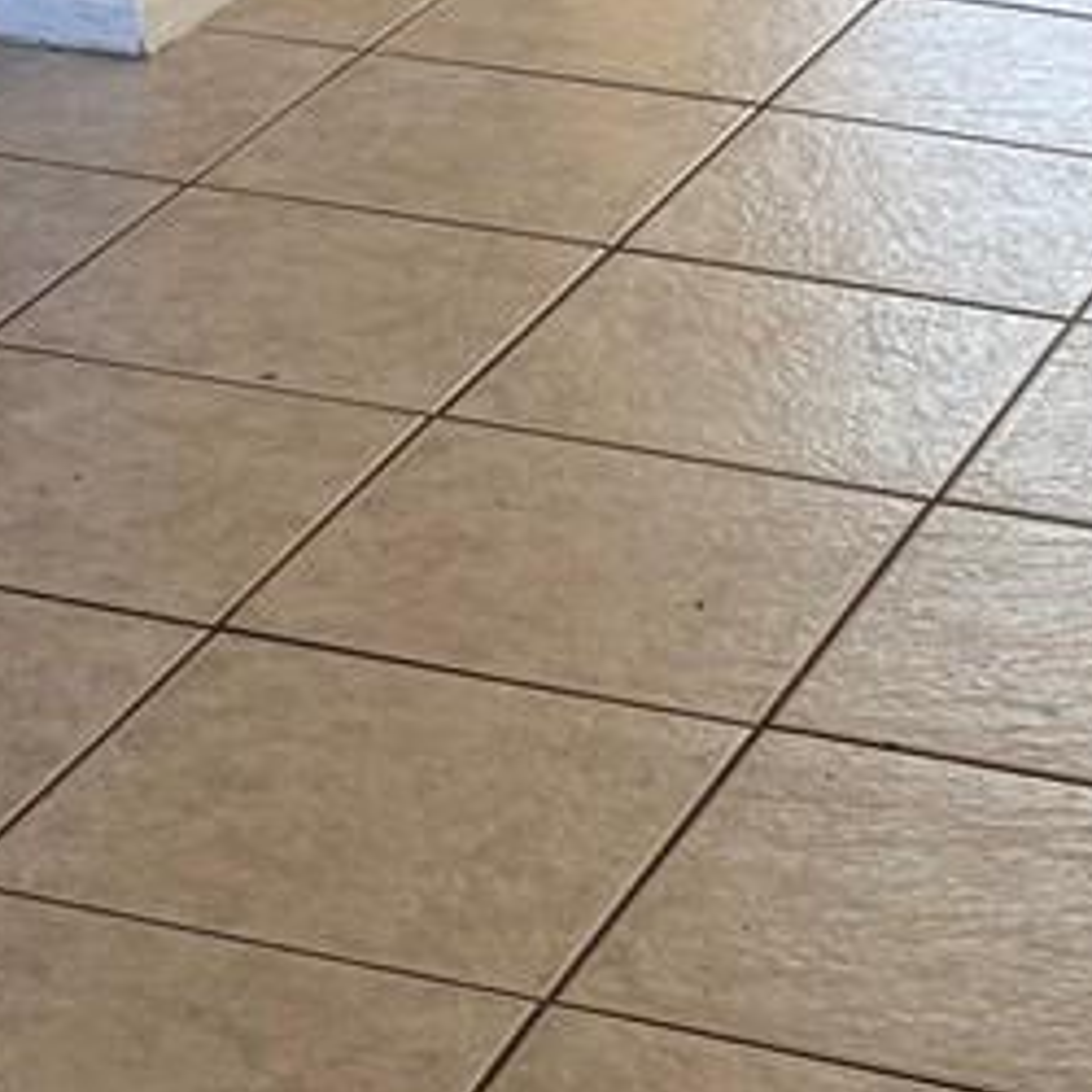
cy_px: -1411
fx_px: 4854
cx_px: 319
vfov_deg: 11.1
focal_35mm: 136
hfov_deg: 12.8
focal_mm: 6.76
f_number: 1.78
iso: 100
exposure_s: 1/121
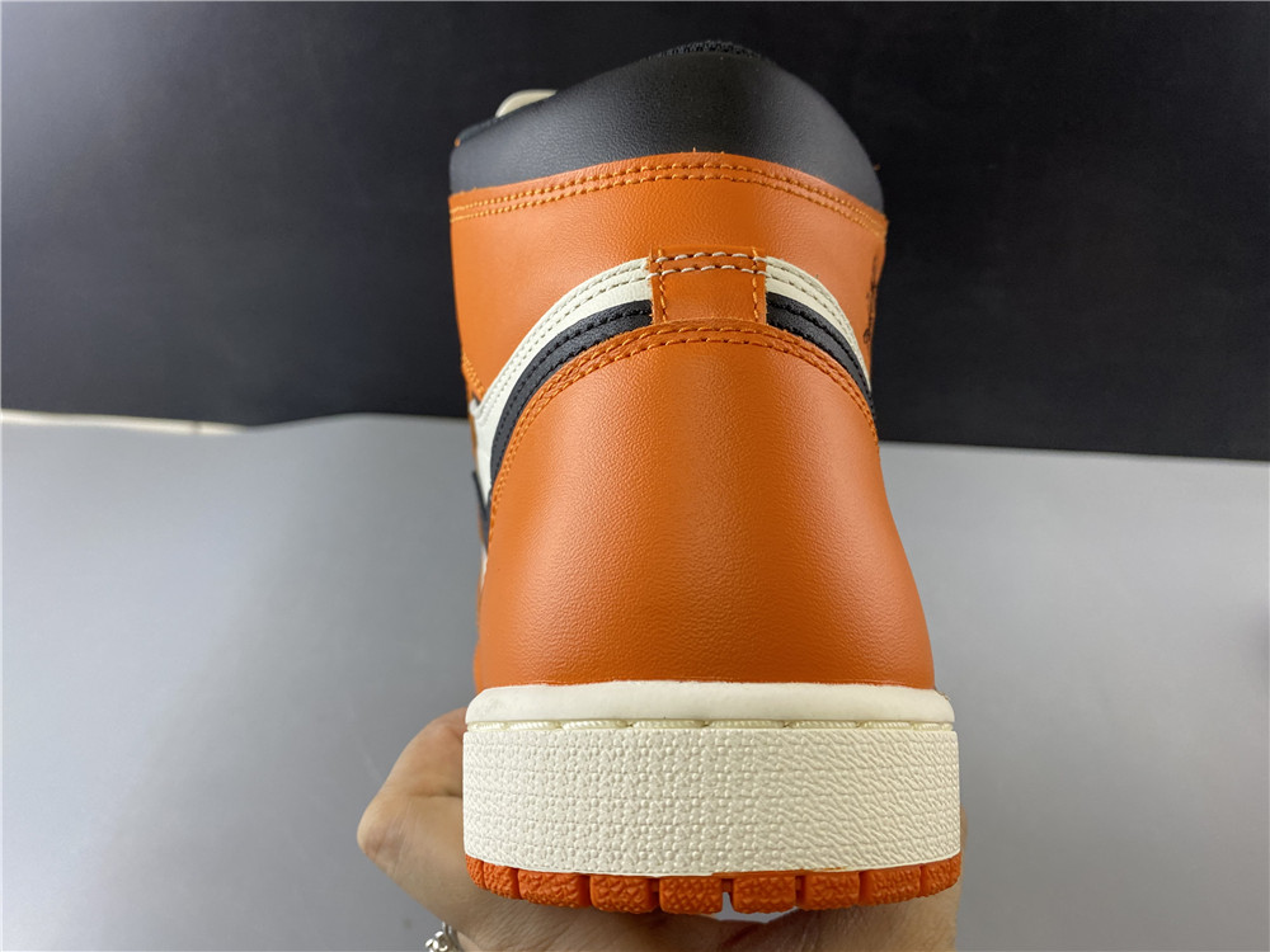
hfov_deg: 67.3
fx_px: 954
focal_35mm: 26
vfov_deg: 53.1
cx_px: 635
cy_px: 476
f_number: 1.8
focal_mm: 4.25
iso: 100
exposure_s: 1/100
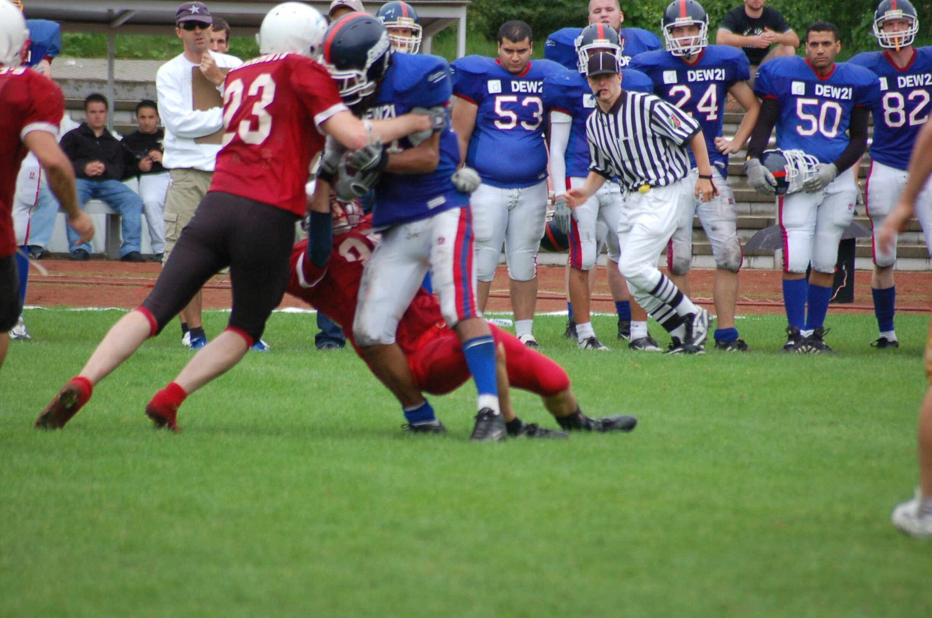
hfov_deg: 5.1
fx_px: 10465
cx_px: 466
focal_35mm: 405
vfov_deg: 3.4
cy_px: 309
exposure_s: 1/320
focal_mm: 270
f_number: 5.6
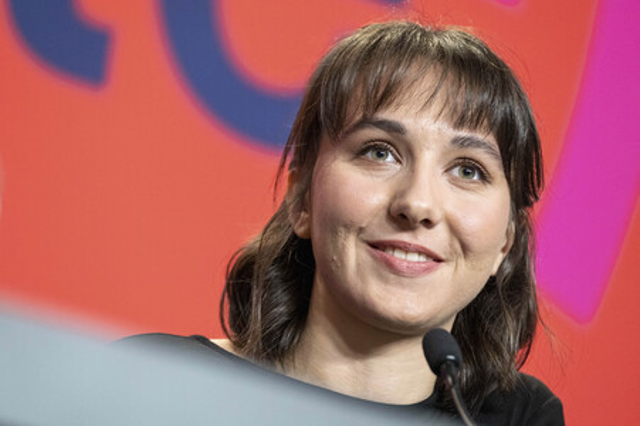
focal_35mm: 194
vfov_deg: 7.1
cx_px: 320
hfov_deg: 10.6
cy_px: 213
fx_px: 3446
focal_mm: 129.2
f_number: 2.8
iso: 2500
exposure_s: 1/250
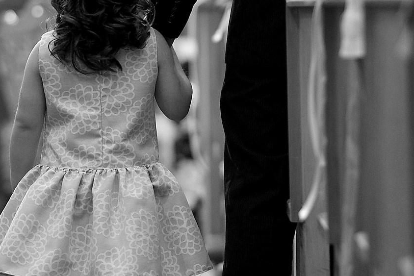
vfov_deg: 2.4
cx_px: 194
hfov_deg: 3.6
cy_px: 87
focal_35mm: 569
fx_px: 6544
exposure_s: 1/125
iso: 2000
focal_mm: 200
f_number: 2.8
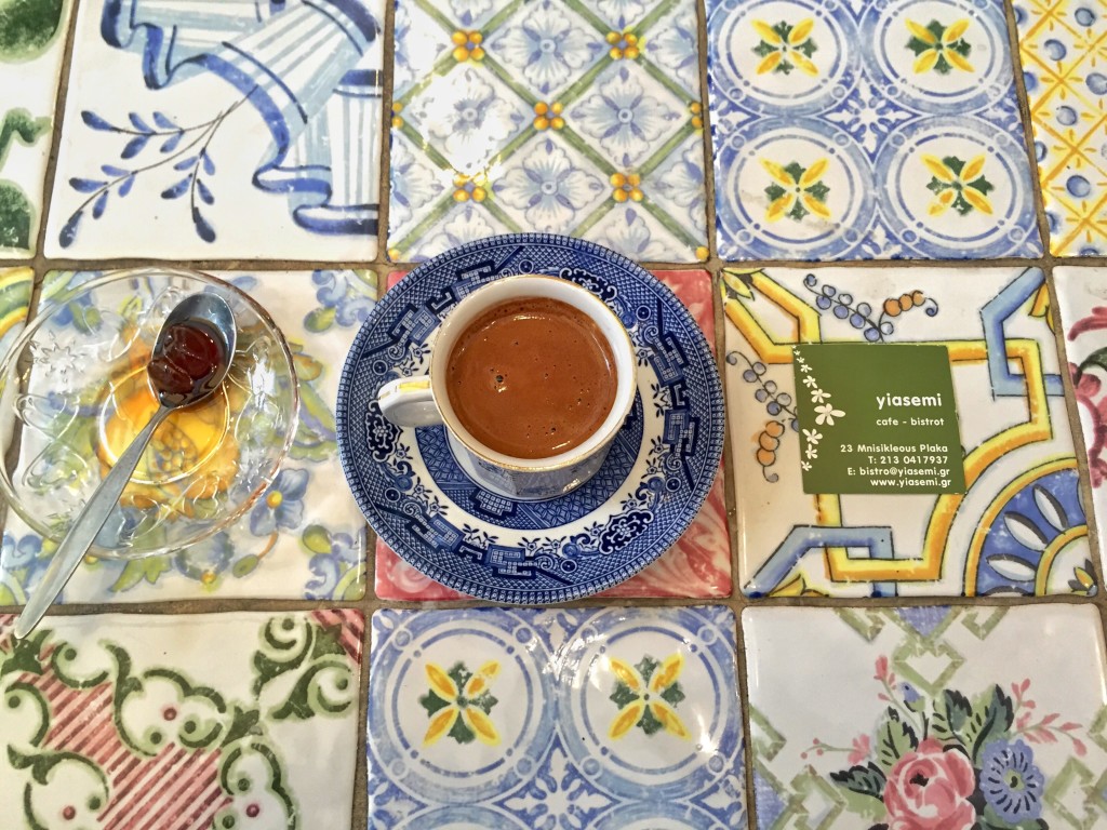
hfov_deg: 61.7
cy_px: 415
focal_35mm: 29
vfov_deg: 48.2
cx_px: 554
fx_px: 927
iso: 125
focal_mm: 4.15
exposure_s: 1/30
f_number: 2.2
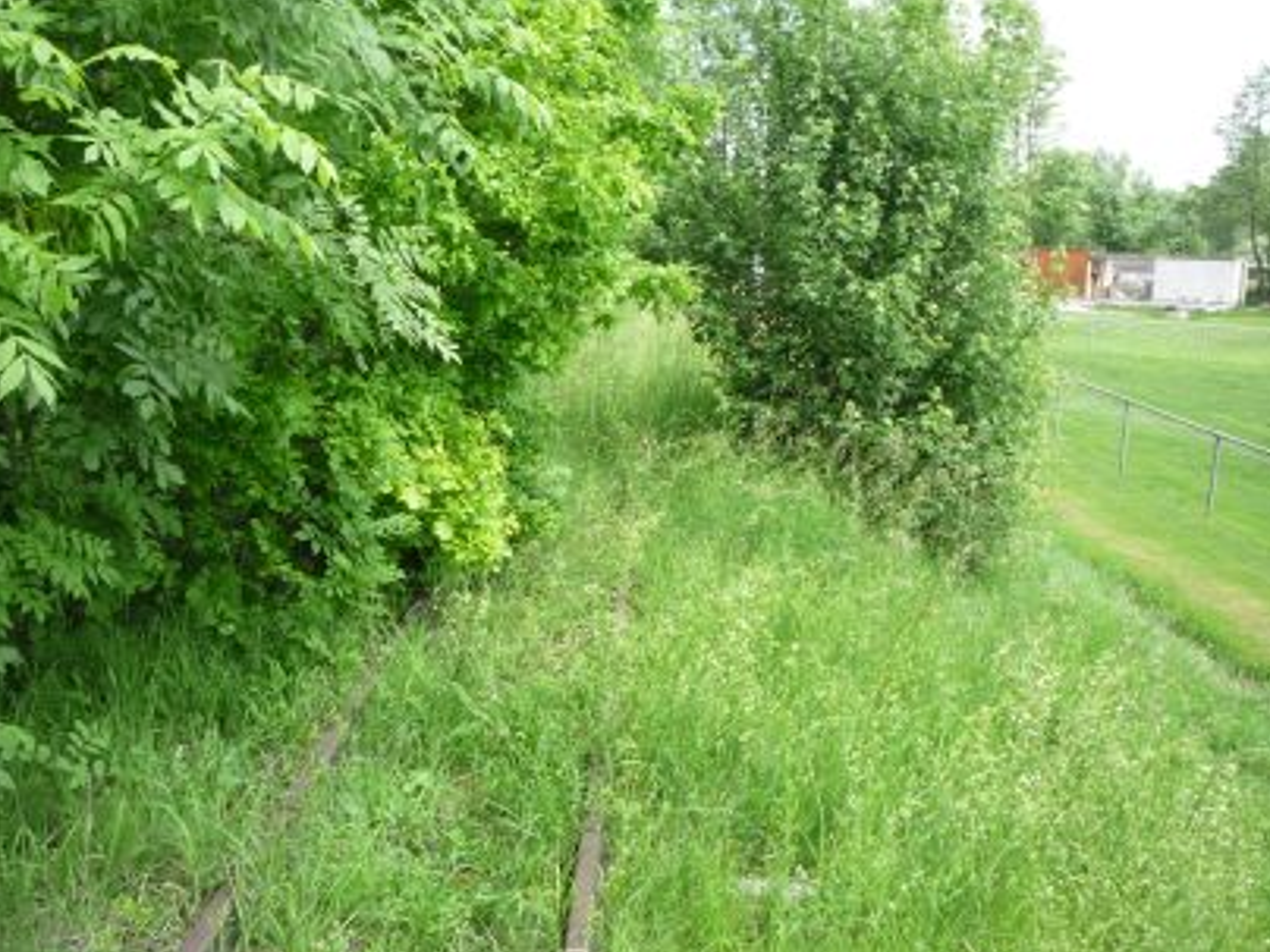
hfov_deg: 48.9
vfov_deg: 37.7
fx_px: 1394
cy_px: 449
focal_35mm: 38
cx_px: 588
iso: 100
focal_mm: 5.2
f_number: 4
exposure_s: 1/160
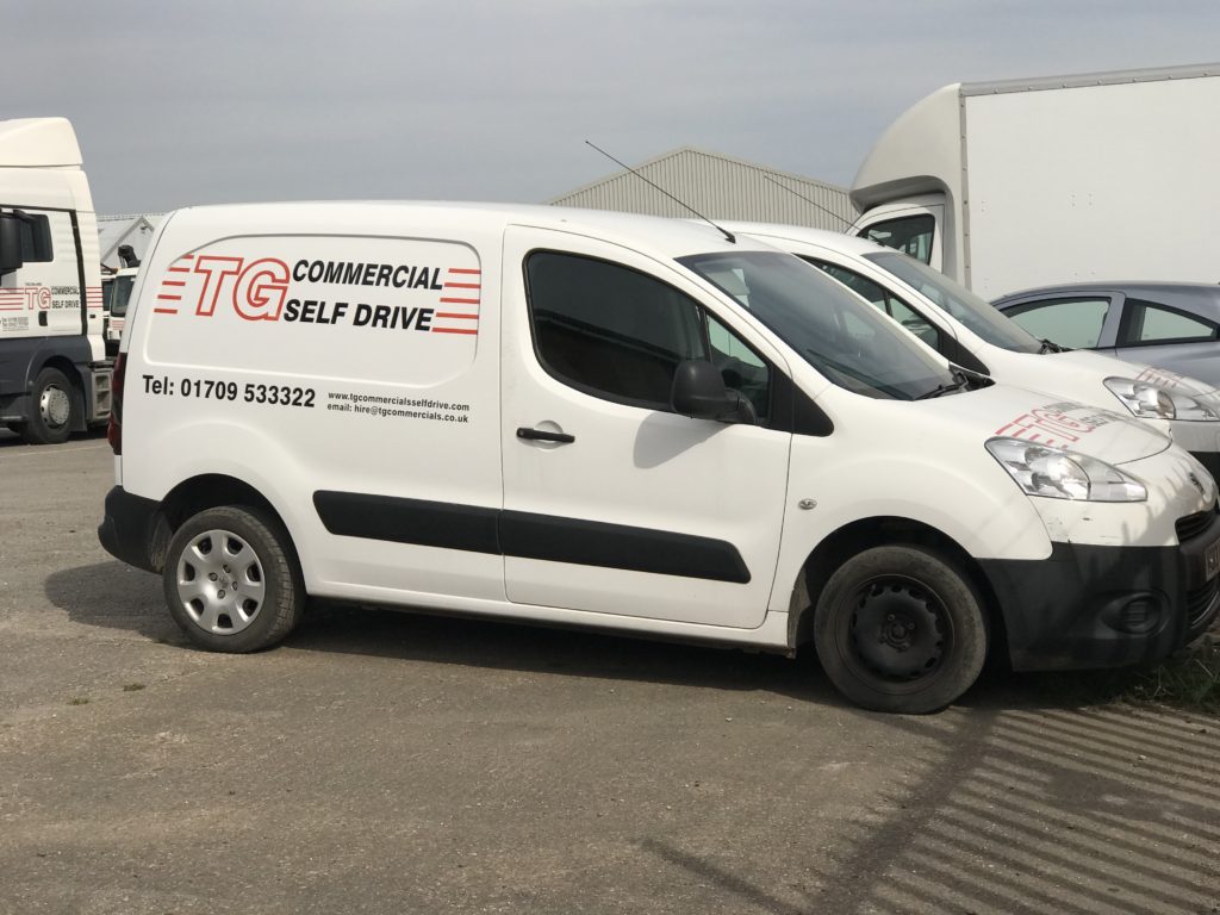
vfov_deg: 25.7
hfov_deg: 33.8
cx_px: 610
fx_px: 2009
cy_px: 458
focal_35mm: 57
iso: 20
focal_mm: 6.6
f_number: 2.8
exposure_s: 1/1808
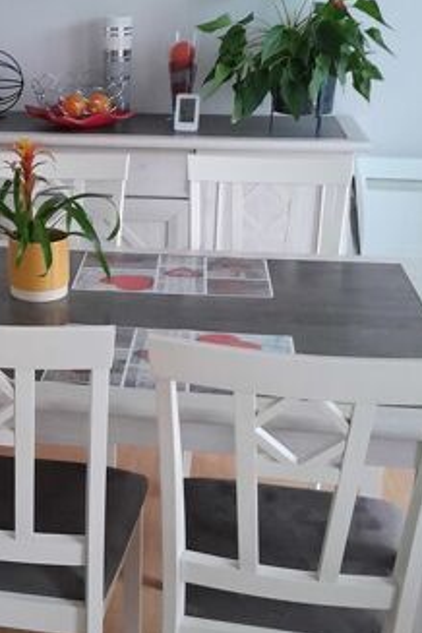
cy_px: 273
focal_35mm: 53
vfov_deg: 37.5
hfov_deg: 24.8
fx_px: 932
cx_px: 45
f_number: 1.8
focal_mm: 3.98
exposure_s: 1/10
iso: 640
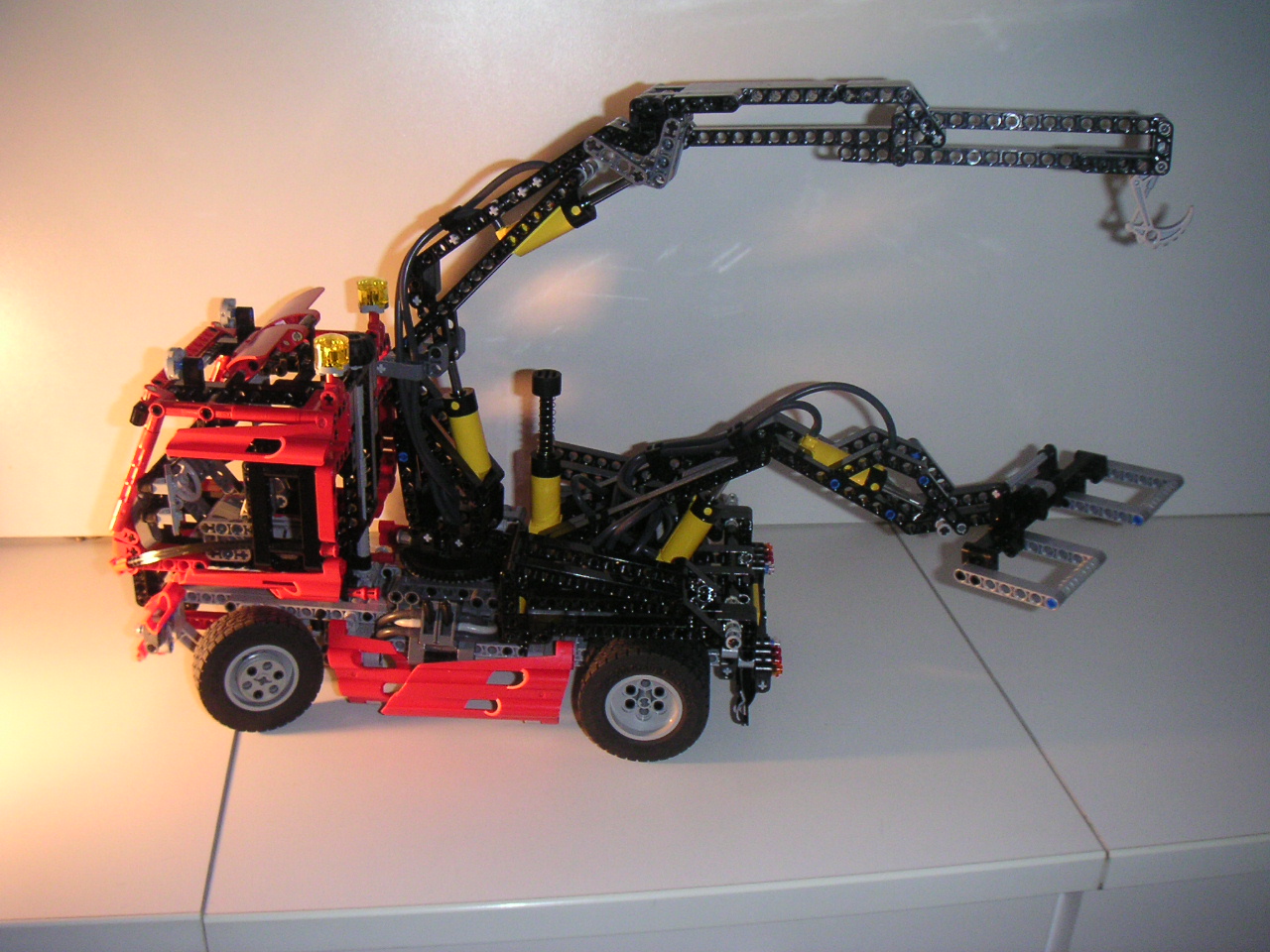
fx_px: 1357
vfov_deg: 38.7
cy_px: 476
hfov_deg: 50.1
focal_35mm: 37
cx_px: 635
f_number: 2.8
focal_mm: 5.7
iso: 160
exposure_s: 1/45
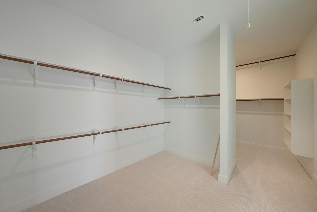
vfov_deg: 90.0
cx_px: 158
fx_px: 106
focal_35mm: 12
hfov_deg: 112.6
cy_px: 106
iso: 500
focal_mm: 12
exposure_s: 1/15
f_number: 8
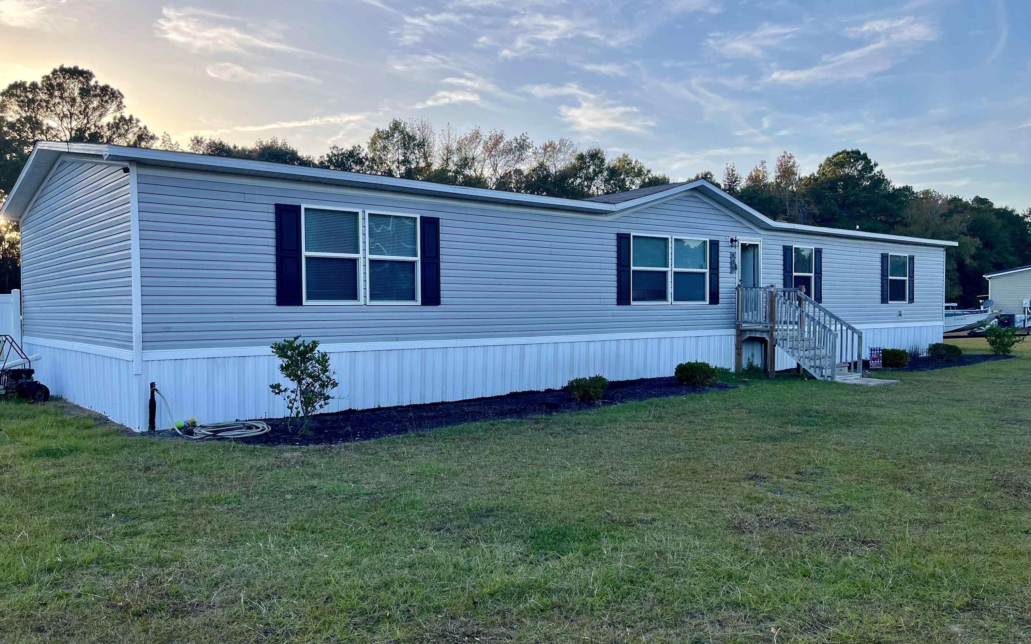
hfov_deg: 66.5
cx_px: 516
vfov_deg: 44.5
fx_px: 787
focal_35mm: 28
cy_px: 329
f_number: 1.6
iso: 50
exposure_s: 1/827
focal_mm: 5.1
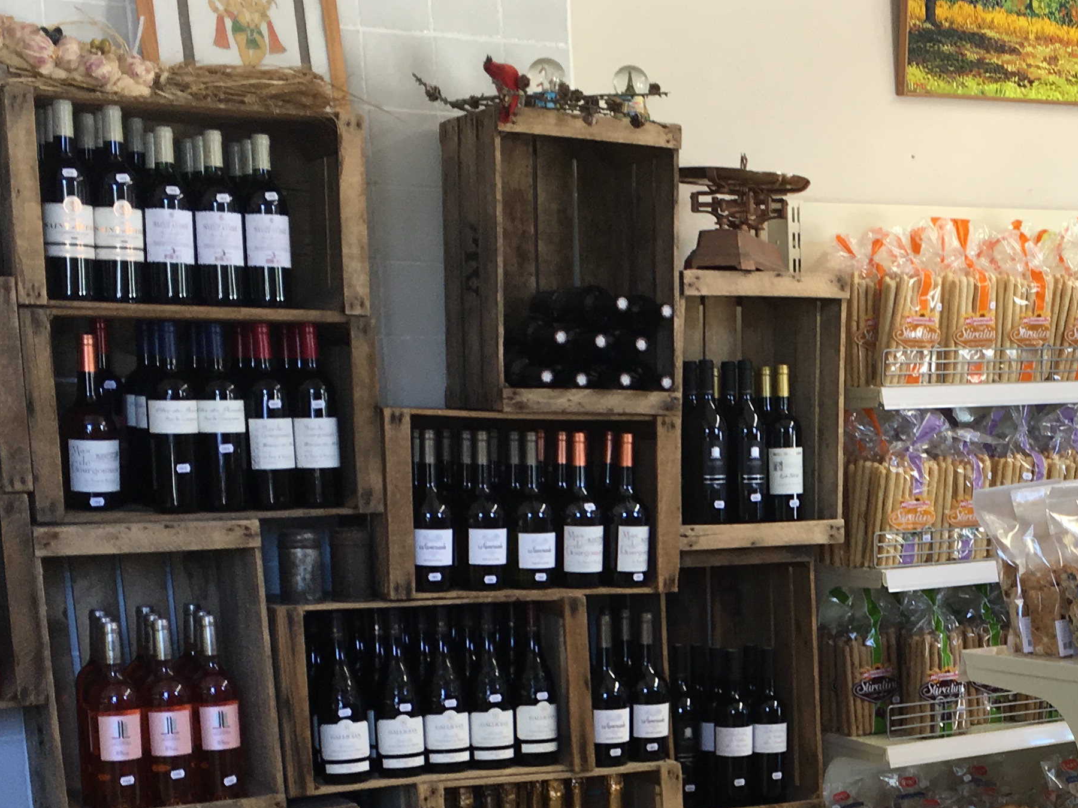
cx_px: 880
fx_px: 2024
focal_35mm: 65
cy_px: 767
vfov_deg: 21.9
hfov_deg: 29.1
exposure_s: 1/50
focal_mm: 4.15
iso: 25
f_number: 2.2
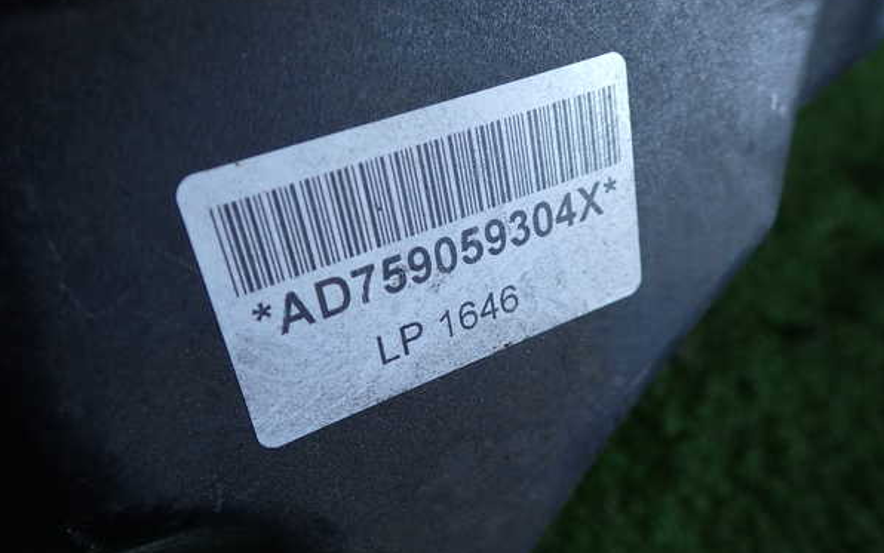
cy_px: 277
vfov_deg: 39.5
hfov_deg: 59.6
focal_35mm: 32
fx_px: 771
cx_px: 443
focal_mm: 5.4
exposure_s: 1/60
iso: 200
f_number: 2.3
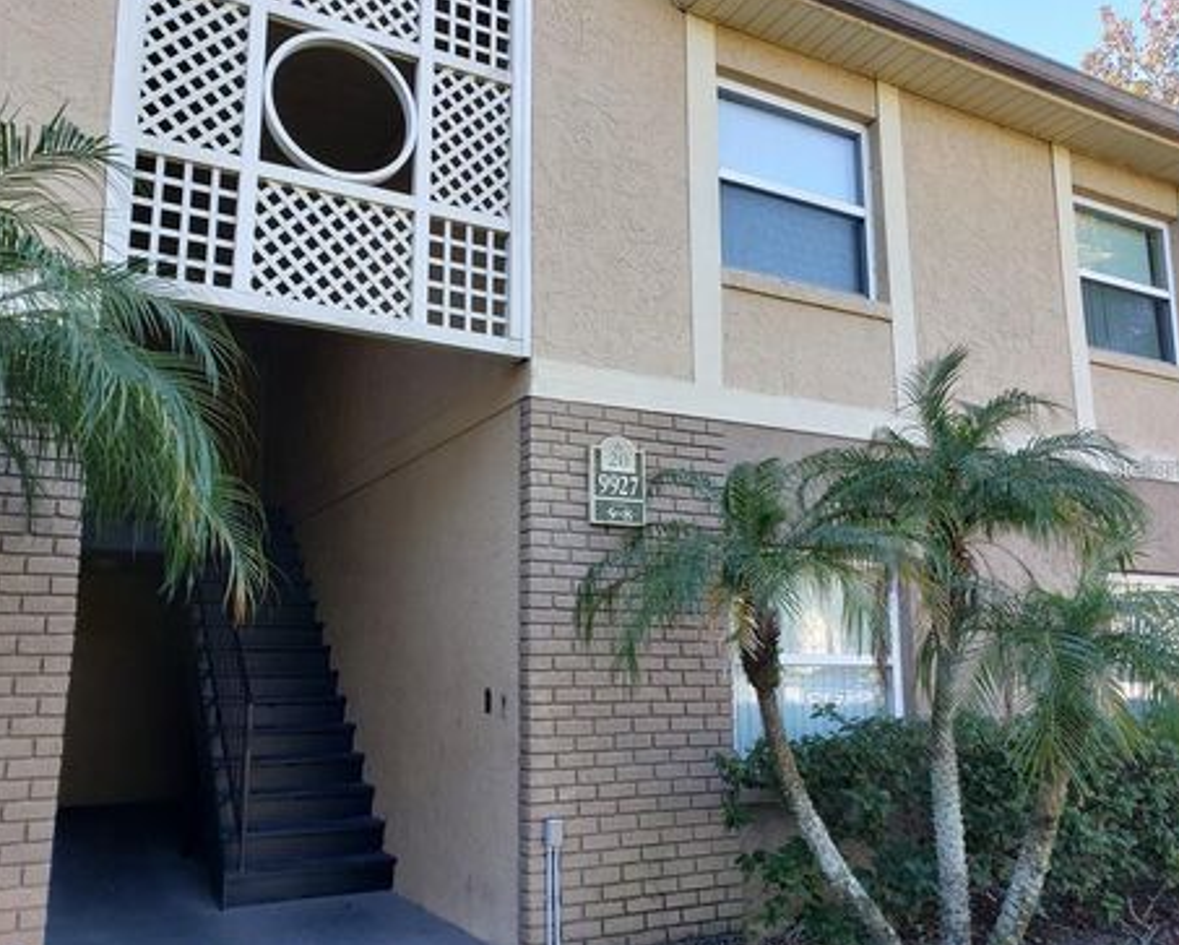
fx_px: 978
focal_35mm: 28
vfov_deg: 51.6
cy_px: 467
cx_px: 578
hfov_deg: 62.2
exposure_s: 1/195
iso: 50
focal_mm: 4.3
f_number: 2.4
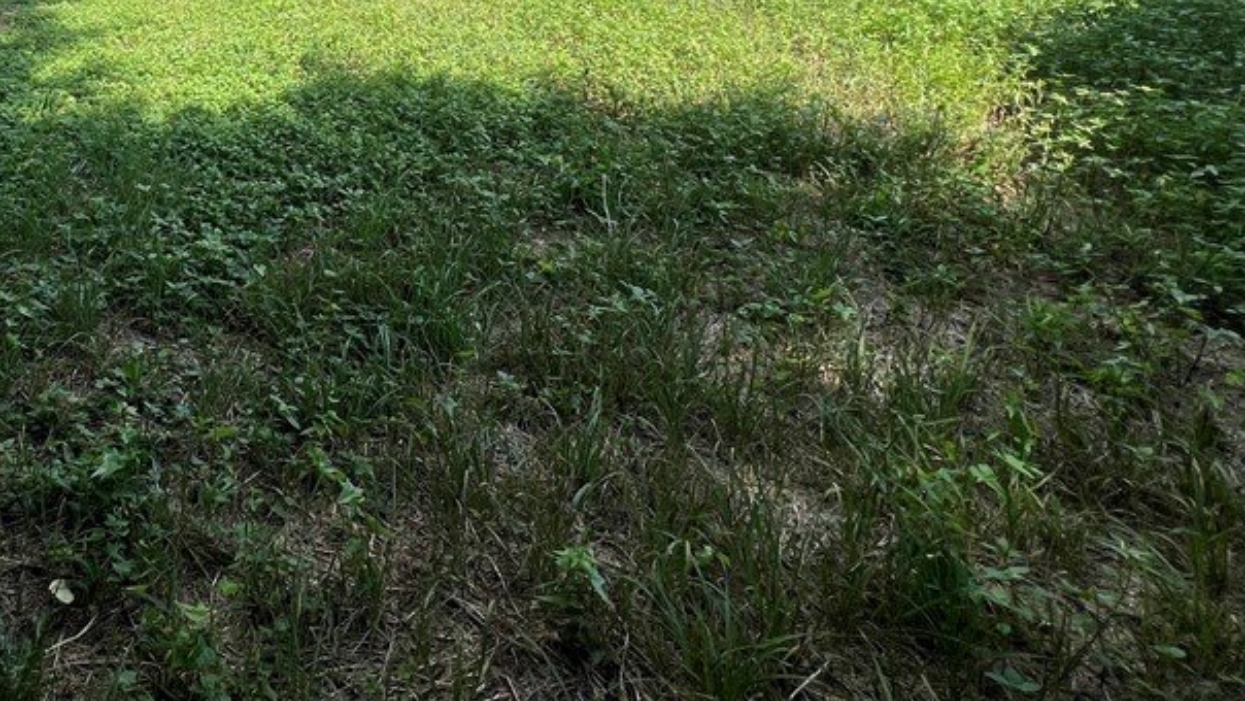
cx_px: 309
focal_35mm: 24
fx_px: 792
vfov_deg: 41.2
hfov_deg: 71.1
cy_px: -8
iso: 32
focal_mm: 1.57
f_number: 1.8
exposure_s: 1/853
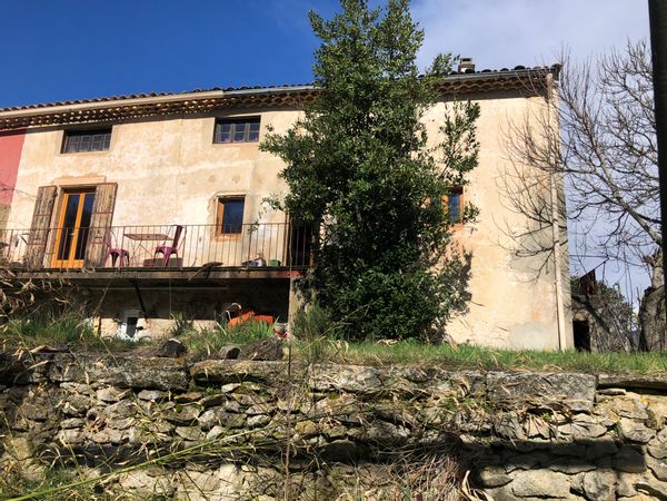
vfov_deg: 49.7
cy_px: 250
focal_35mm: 28
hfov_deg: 63.4
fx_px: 540
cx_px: 334
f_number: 1.8
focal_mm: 3.99
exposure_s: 1/2558
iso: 20
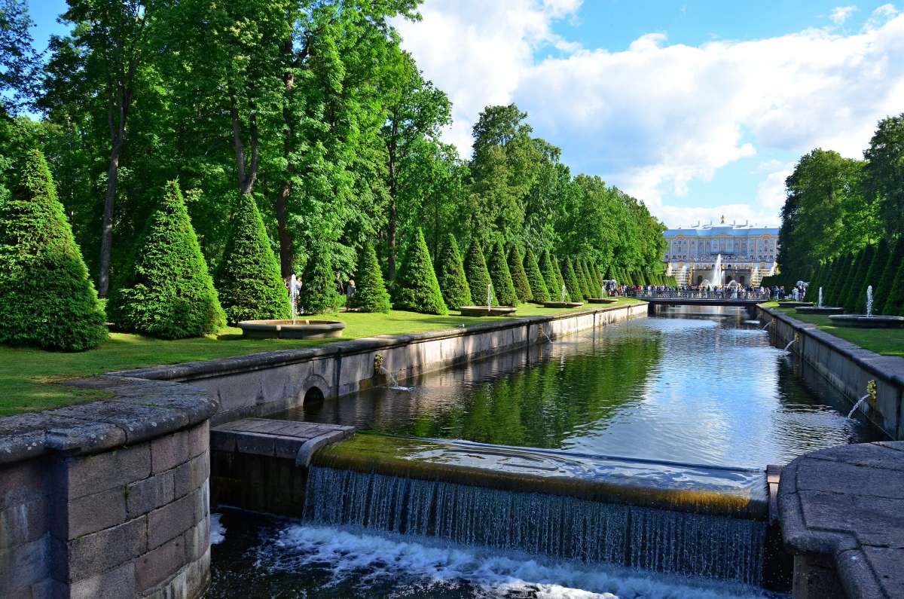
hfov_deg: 67.5
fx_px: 677
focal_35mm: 27
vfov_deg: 47.7
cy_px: 300
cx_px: 452
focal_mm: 18
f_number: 6.3
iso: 400
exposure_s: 1/640
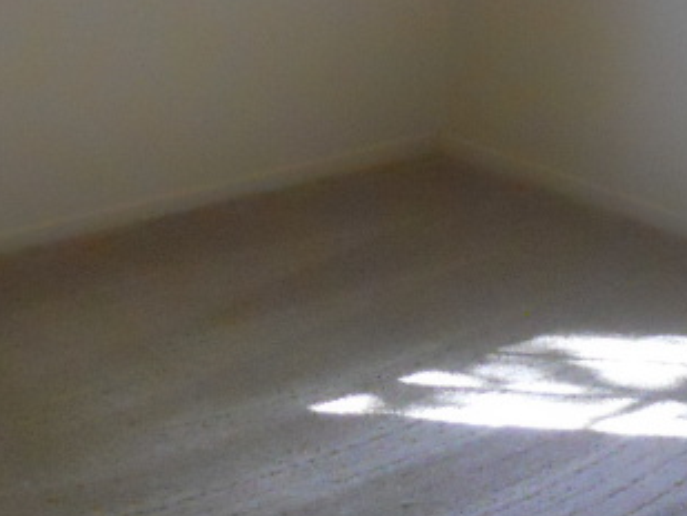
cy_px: -22
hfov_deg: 18.4
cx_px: 165
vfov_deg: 13.7
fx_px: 2105
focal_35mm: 106
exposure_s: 1/125
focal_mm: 5.7
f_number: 2.8
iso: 800
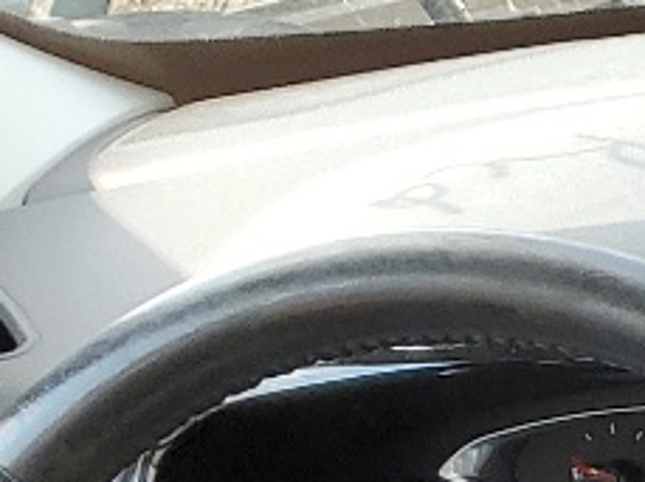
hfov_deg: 9.4
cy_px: 1457
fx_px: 3386
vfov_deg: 7.2
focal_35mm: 182
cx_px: 1696
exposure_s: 1/217
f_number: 1.5
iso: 50
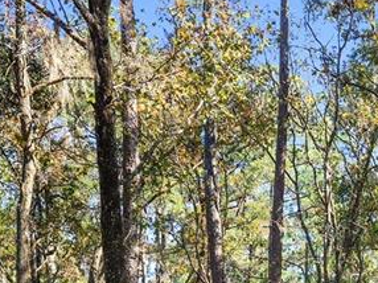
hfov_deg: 21.2
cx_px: 449
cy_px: 440
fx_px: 938
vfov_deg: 15.6
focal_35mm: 86
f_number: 1.8
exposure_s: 1/730
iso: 170
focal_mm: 8.67
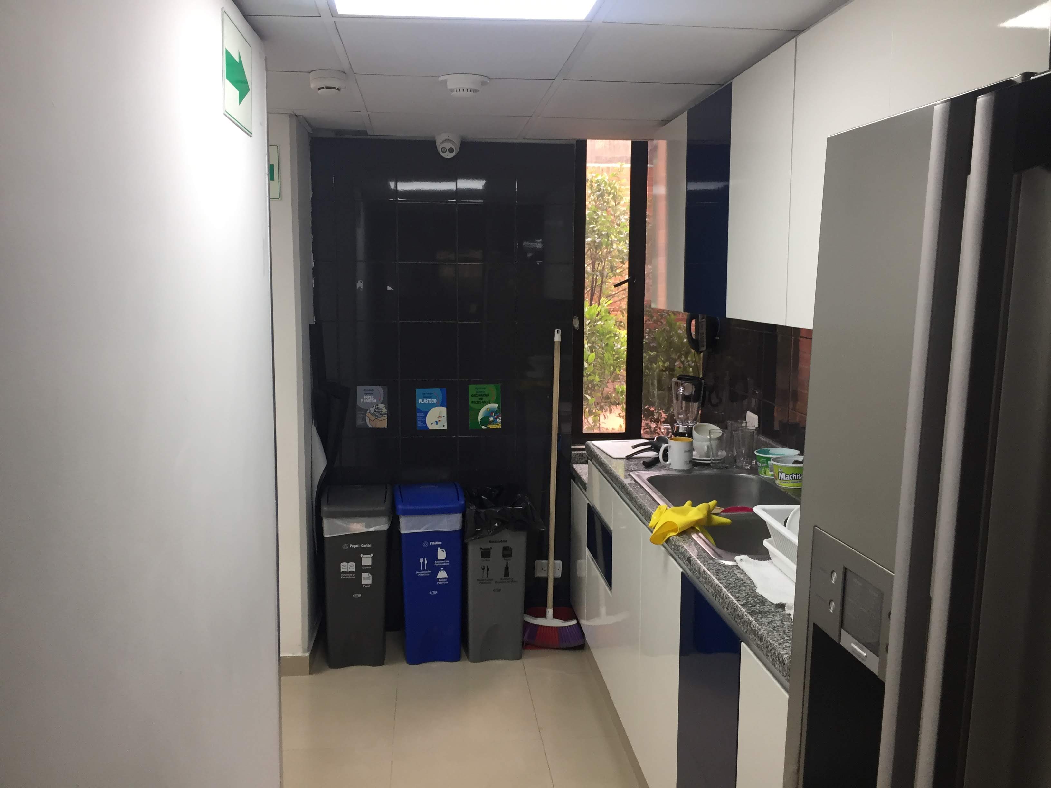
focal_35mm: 29
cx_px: 526
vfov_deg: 48.2
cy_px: 394
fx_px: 880
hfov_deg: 61.7
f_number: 2.2
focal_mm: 4.15
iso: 32
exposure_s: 1/30
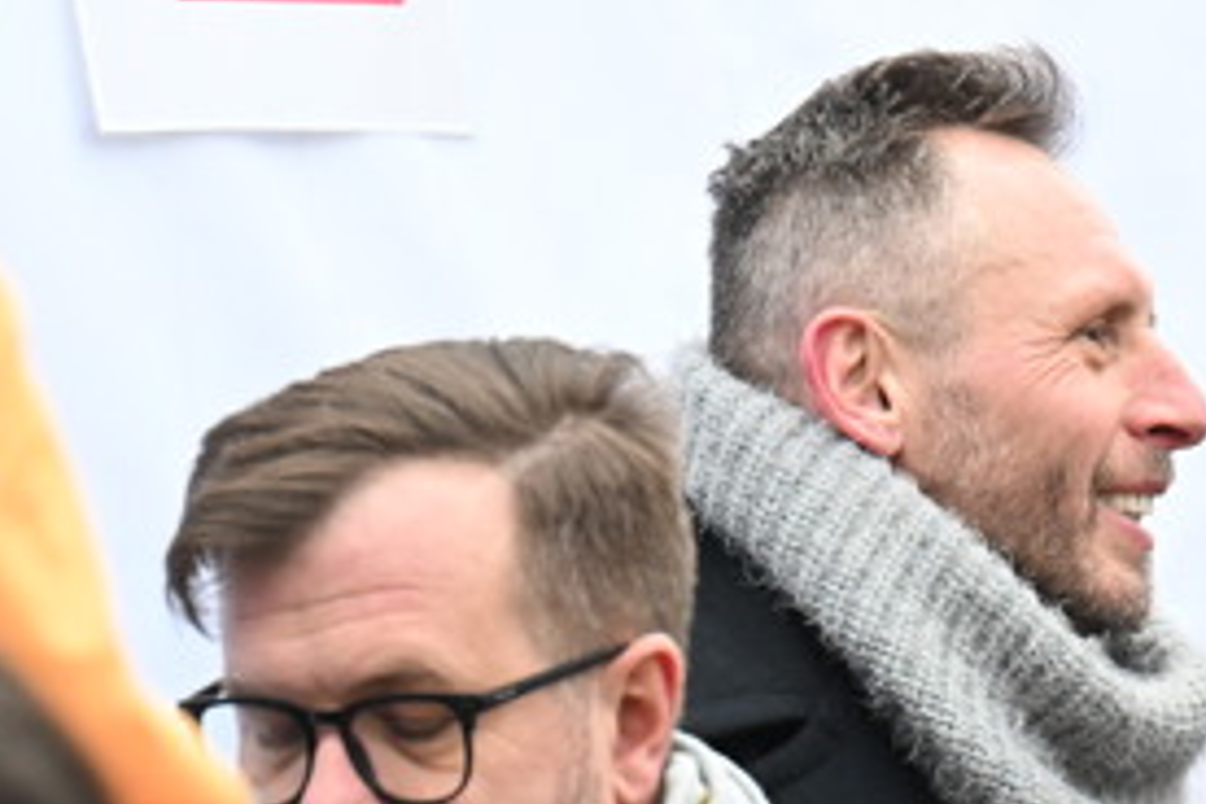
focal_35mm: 751
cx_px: 1298
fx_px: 25157
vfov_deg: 1.8
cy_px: 620
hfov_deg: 2.7
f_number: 4.5
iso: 2500
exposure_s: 1/320
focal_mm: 200
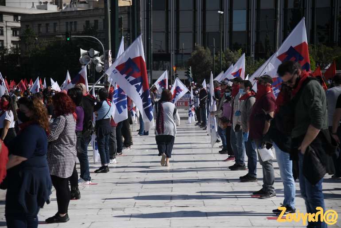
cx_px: 170
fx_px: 929
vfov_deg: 14.0
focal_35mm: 98
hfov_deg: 20.8
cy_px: 114
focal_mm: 98
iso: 400
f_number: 4
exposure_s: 1/8000
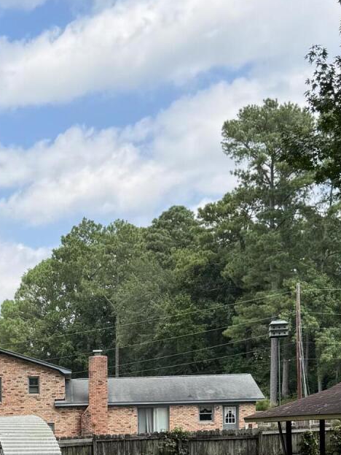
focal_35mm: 77
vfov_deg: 24.1
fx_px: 1010
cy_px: 470
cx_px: -1
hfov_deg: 18.6
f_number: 1.78
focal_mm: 6.76
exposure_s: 1/1311
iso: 80
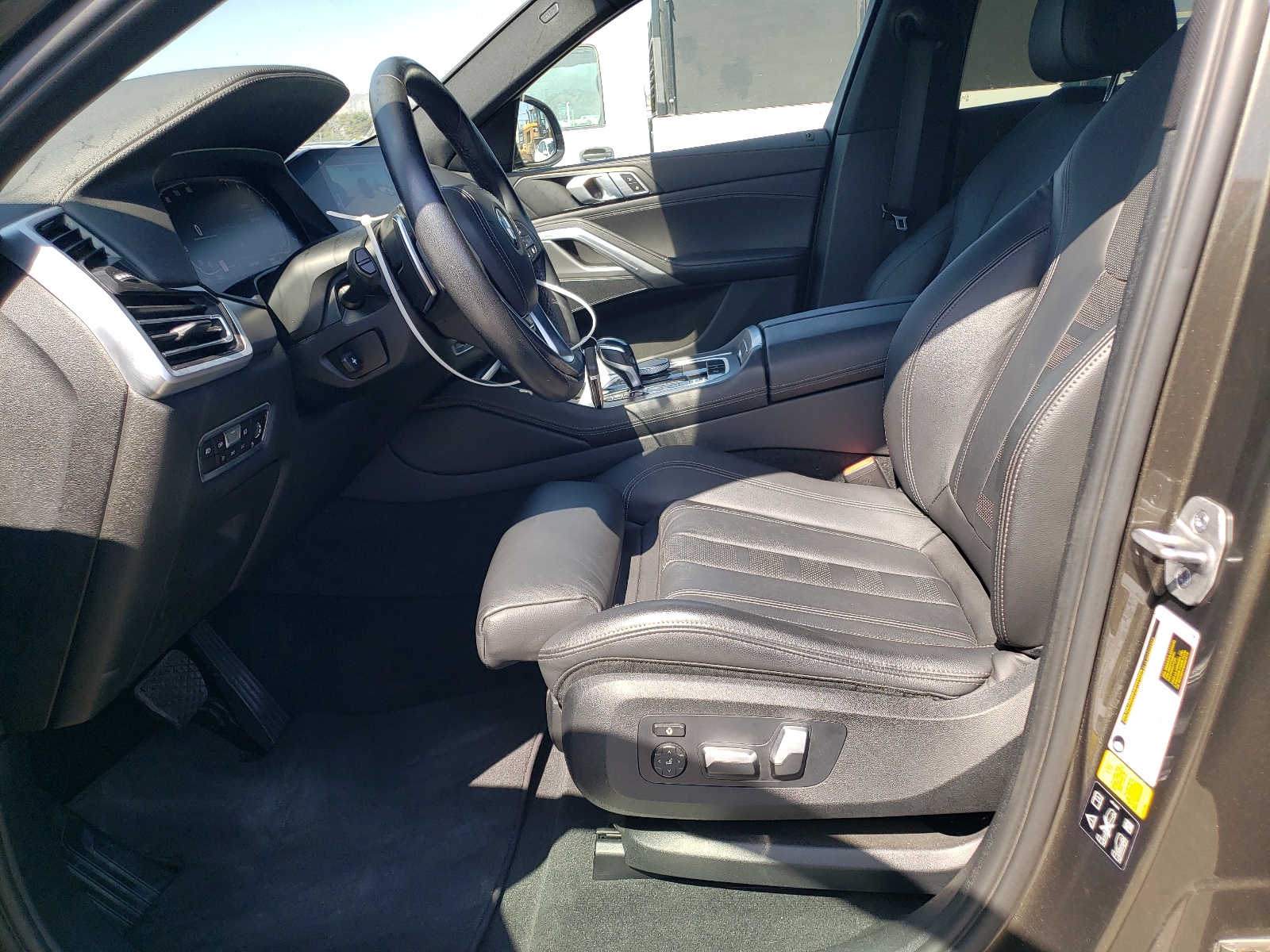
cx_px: 635
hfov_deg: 67.3
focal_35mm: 26
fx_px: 954
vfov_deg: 53.1
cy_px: 476
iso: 50
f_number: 1.5
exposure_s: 1/526
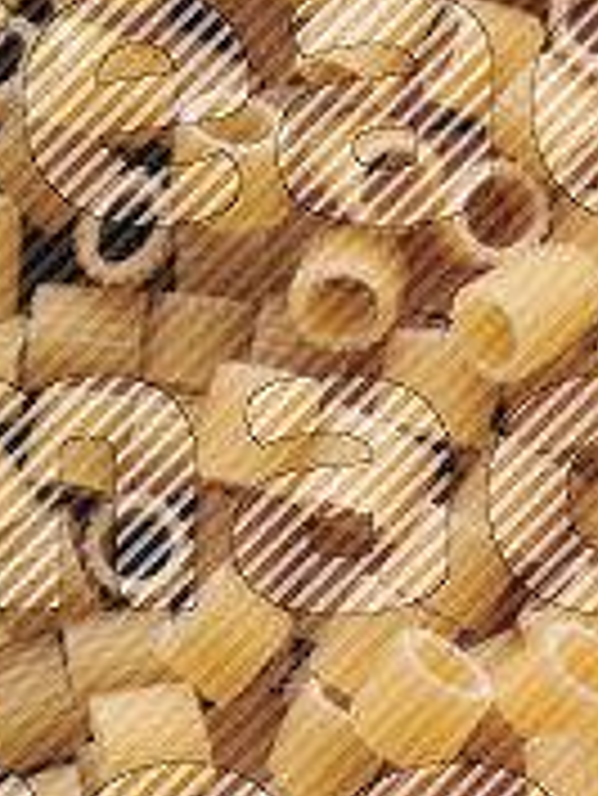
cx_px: 652
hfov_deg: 6.8
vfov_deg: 9.1
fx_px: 4992
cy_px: 459
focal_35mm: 217
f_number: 8
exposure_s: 1/100
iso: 160
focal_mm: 50
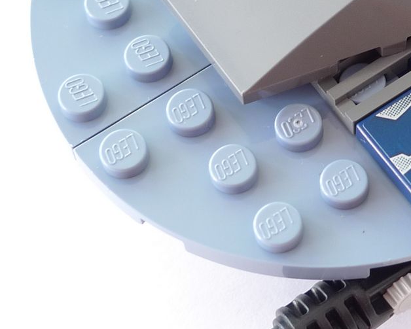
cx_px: 351
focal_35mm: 136
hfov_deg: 14.1
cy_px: 56
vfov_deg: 11.3
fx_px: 1655
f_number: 2.6
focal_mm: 10.2
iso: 80
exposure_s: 1/13
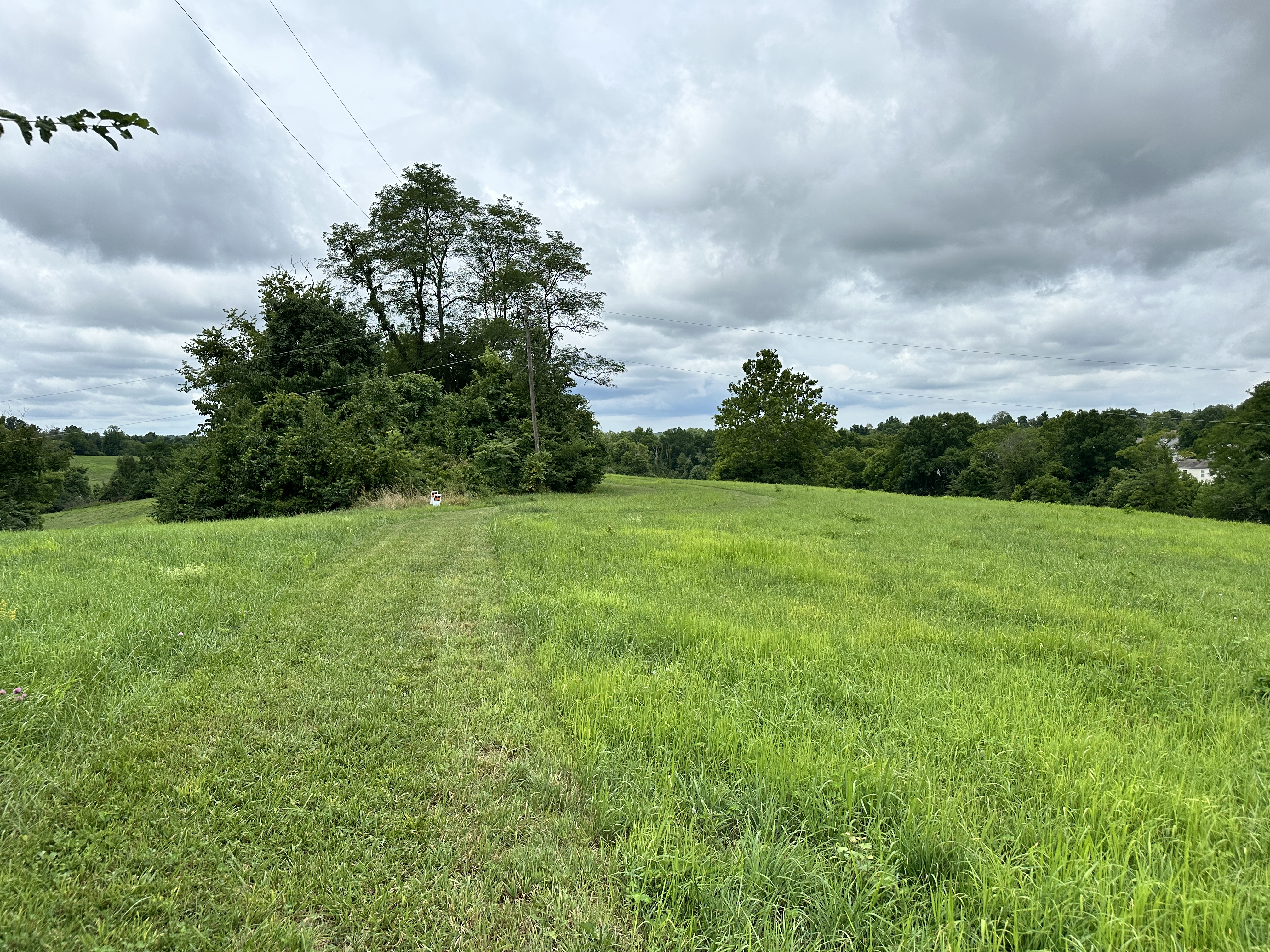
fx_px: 881
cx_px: 635
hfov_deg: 71.6
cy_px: 476
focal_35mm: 24
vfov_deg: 56.8
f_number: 1.78
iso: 80
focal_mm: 6.86
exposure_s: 1/5848
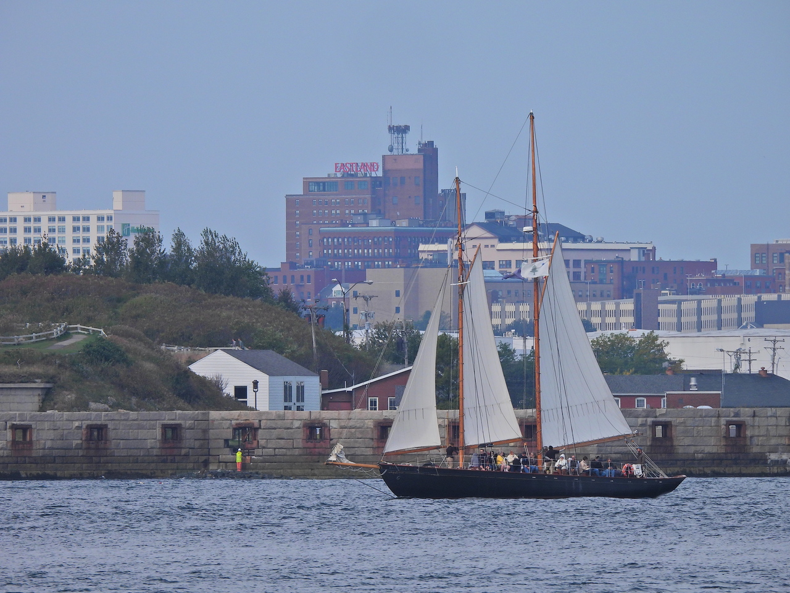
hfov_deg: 2.8
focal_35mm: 700
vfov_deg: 2.1
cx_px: 395
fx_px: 15975
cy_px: 296
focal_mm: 125
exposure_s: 1/800
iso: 100
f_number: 5.6
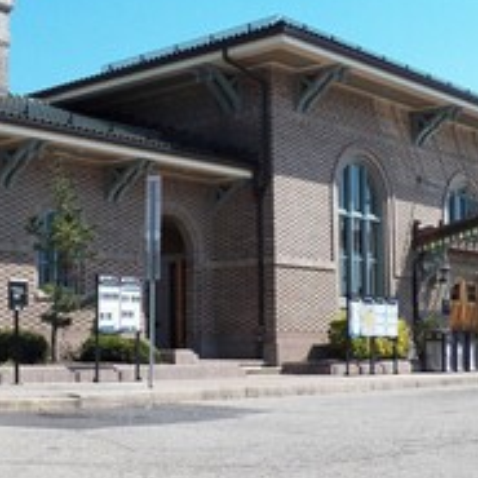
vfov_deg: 25.7
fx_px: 1047
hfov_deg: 25.6
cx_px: 155
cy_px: 266
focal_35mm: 67
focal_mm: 6.3
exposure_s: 1/800
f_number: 4
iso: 125
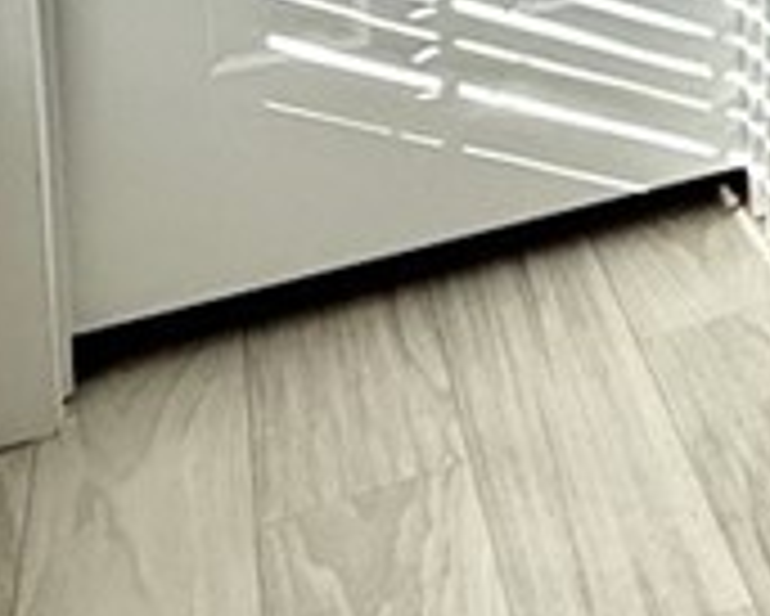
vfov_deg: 15.7
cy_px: -526
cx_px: 1693
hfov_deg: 15.9
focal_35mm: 82
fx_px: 1870
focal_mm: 2.22
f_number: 2.2
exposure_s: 1/142
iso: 160
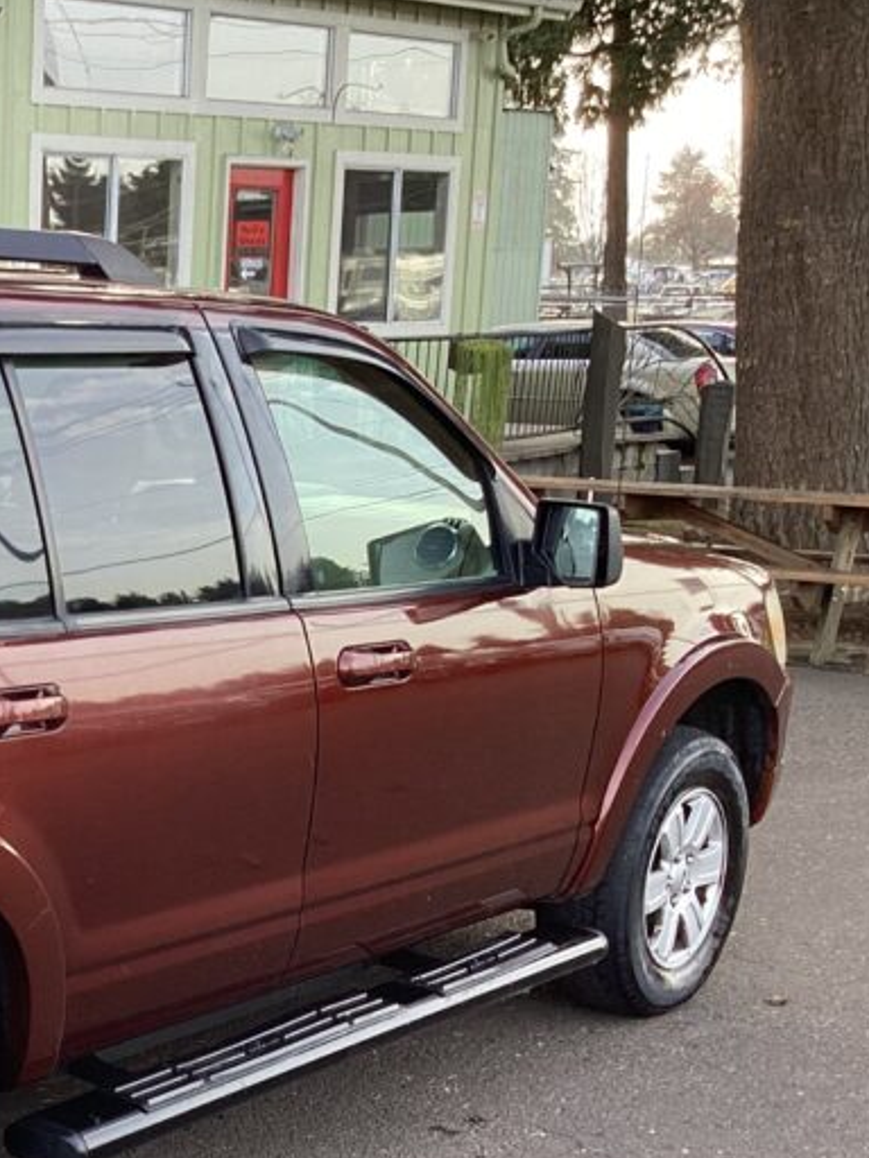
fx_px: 2075
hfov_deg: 21.5
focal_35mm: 62
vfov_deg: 30.9
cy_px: 785
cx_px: -242
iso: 32
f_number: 2.4
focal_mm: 3.3
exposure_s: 1/120
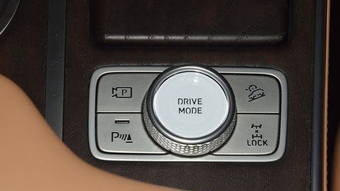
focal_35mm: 140
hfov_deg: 15.3
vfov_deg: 8.7
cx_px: 189
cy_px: 92
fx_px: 1262
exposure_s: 1/125
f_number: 8
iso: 100
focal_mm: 70
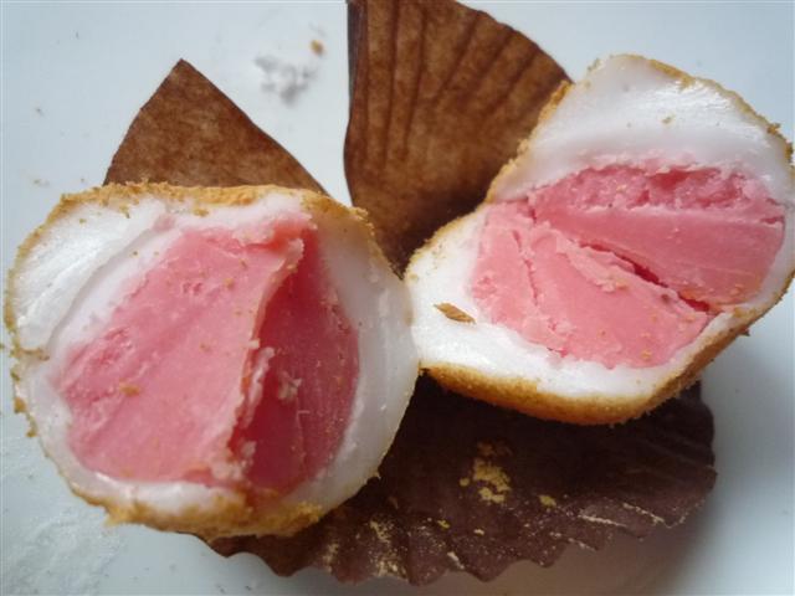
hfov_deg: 69.4
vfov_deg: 54.9
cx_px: 398
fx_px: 574
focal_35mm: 25
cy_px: 298
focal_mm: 4.4
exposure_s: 1/25
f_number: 2.8
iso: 400
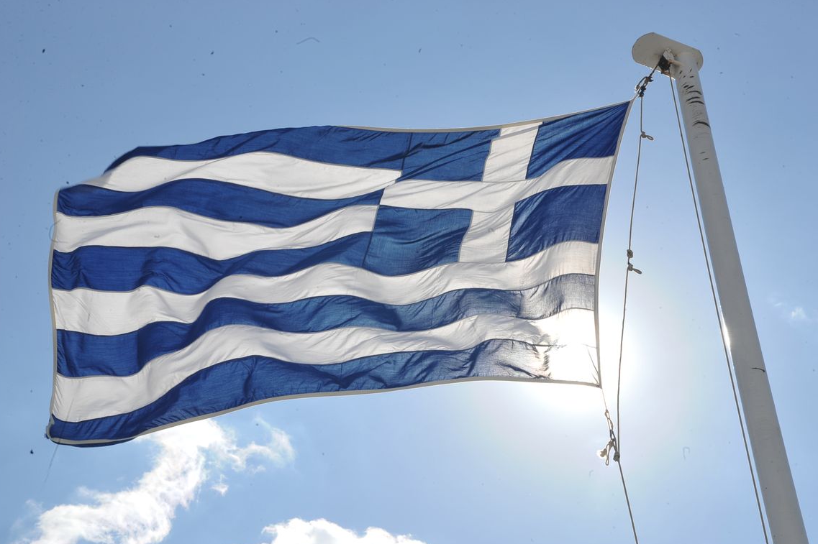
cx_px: 405
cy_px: 273
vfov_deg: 19.2
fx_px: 1612
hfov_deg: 28.5
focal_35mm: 71
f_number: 22
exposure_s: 1/250
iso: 400
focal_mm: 70
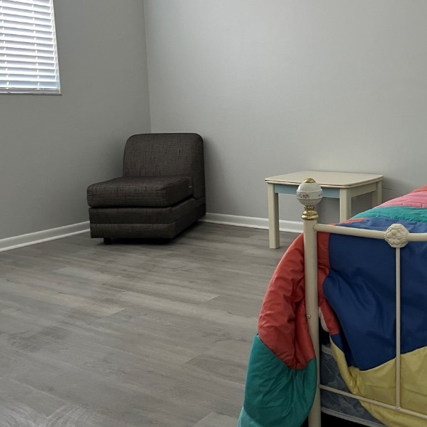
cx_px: 313
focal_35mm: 40
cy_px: 176
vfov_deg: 41.7
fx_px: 558
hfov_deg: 40.8
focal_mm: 5.1
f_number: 1.6
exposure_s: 1/60
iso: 200
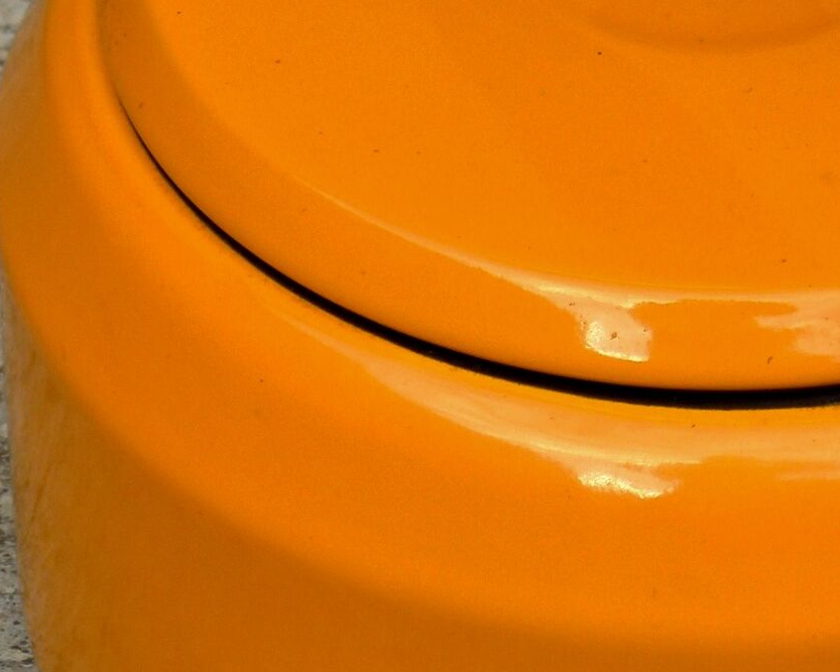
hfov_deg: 7.2
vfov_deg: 5.8
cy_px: 227
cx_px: 684
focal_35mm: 267
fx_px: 6636
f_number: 4.5
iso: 100
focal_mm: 16
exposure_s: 1/60
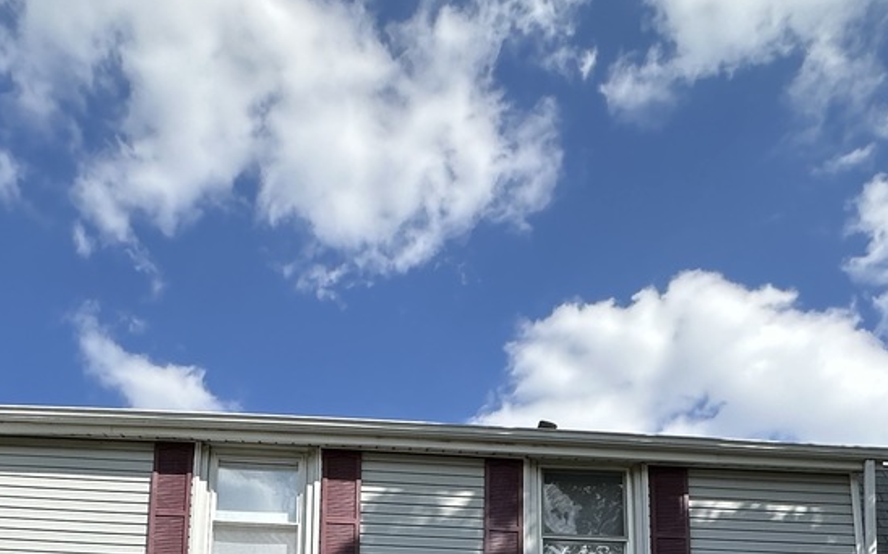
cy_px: 787
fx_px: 943
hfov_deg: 49.8
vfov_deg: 26.0
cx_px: 322
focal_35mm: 39
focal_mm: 2.22
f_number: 2.2
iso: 40
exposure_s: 1/1916
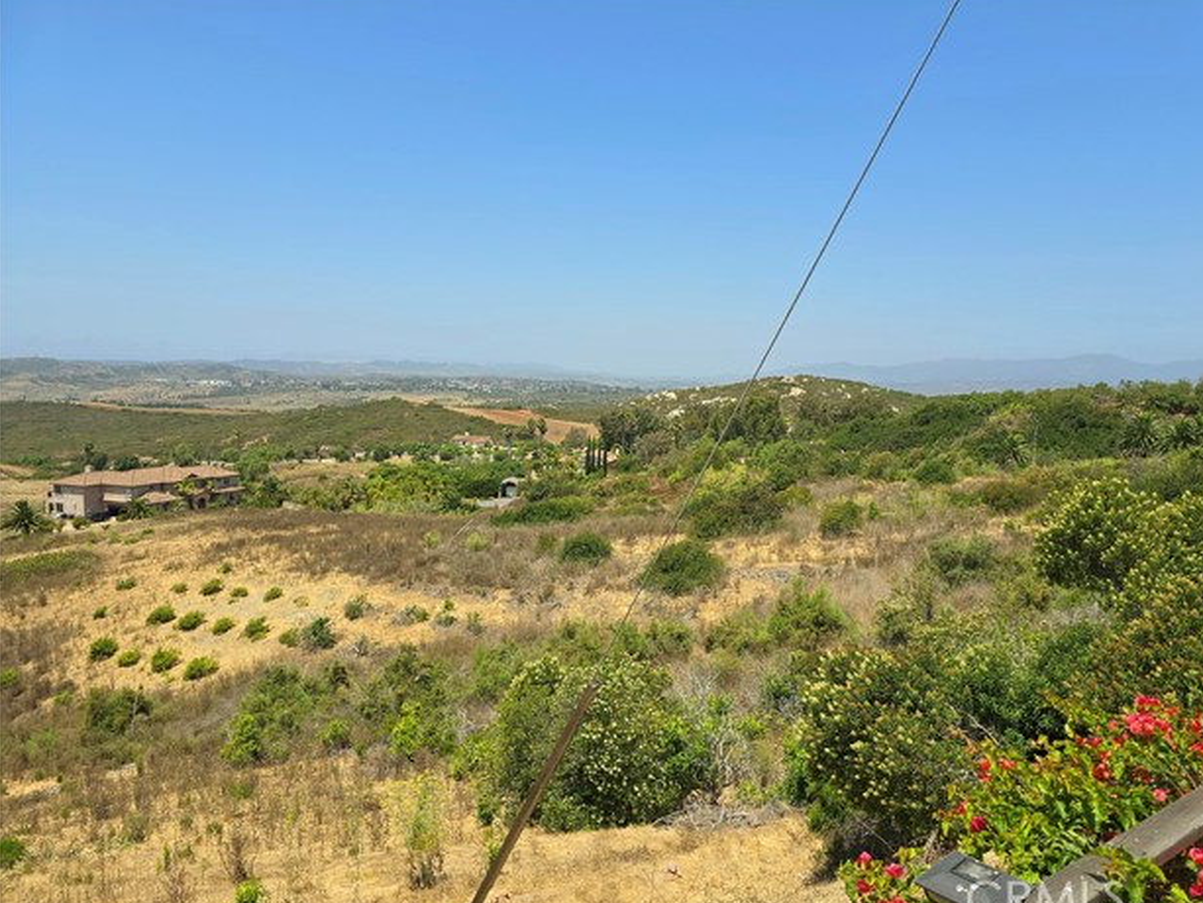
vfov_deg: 56.8
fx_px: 834
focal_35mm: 24
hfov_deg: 71.6
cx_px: 626
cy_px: 455
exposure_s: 1/909
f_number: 1.7
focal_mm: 6.3
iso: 12
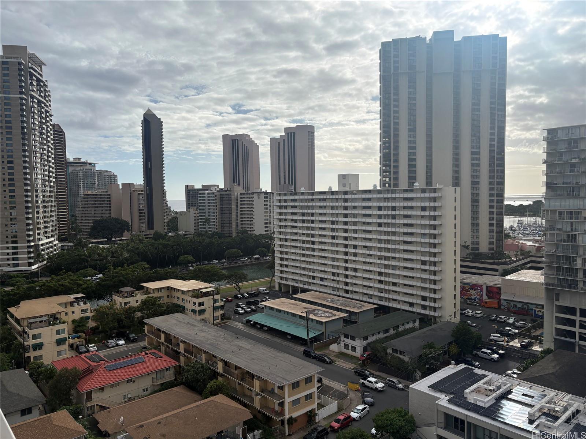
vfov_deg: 53.1
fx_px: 440
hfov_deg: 67.3
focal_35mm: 26
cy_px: 220
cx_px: 293
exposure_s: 1/6993
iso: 50
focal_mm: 5.96
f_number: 1.6
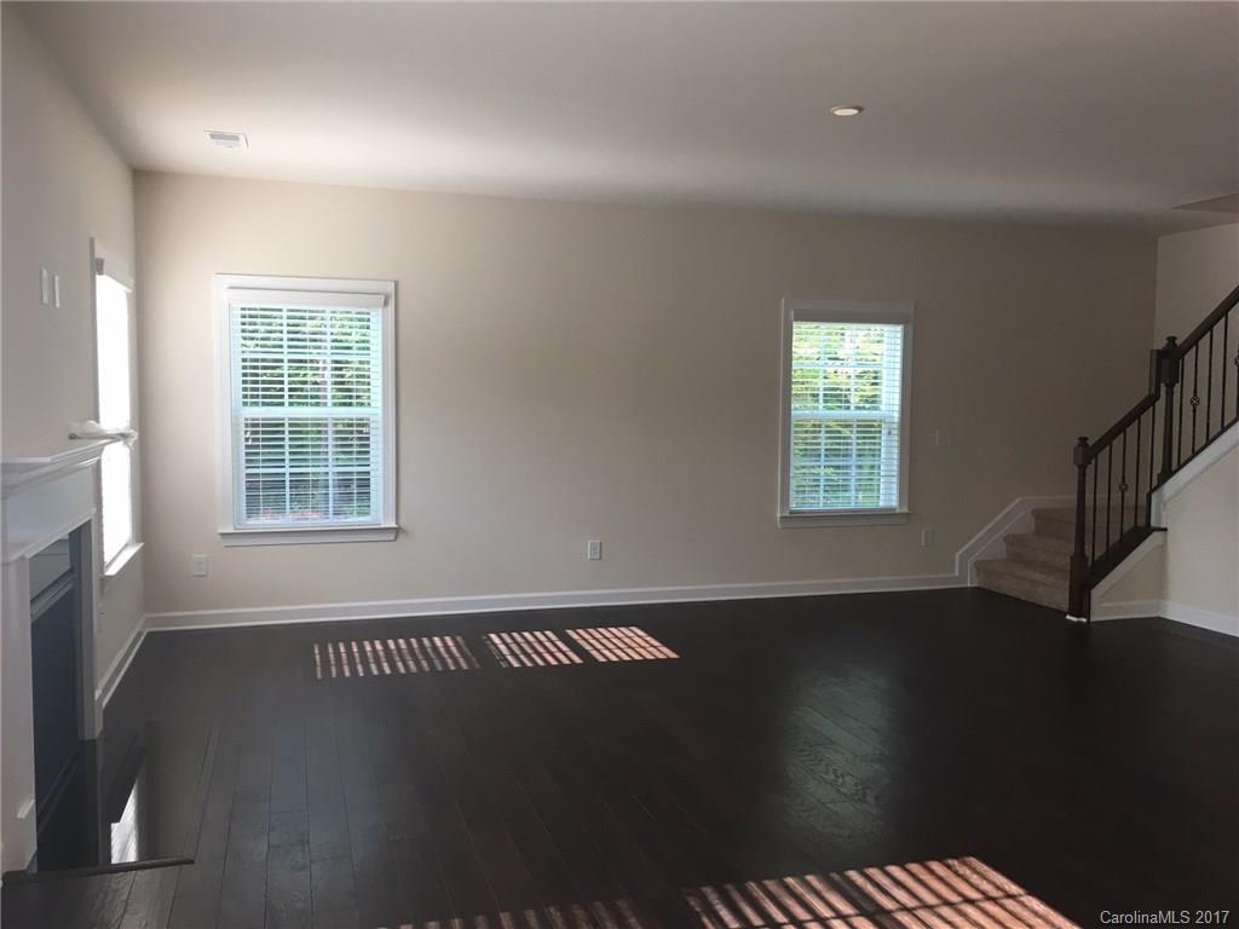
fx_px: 1038
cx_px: 620
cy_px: 464
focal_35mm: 29
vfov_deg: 48.2
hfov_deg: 61.7
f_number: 2.2
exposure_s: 1/40
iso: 25
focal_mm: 4.15
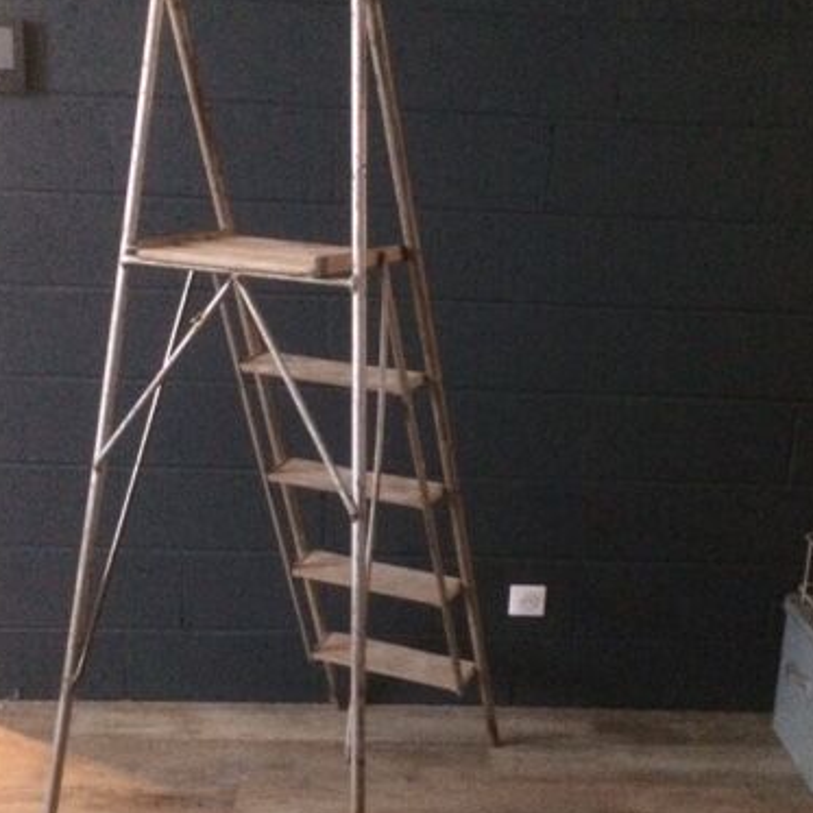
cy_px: 405
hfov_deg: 38.3
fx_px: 1169
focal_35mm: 44
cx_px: 408
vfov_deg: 38.3
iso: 640
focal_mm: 4.15
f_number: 2.2
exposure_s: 1/17
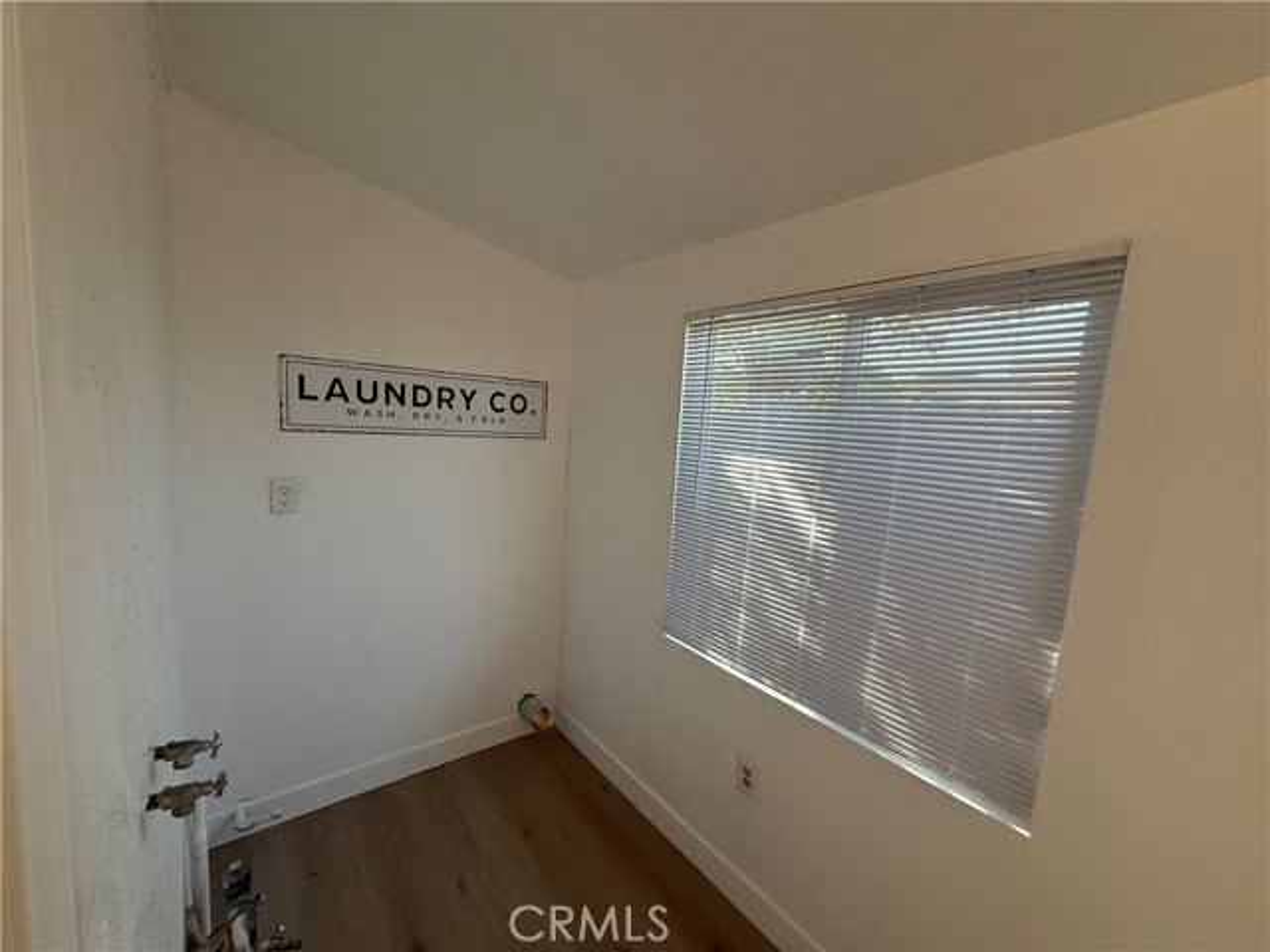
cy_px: 476
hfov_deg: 102.1
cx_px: 635
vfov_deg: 85.7
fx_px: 514
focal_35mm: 14
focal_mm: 2.22
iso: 125
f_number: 2.2
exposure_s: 1/120
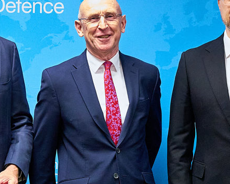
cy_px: 124
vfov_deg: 16.1
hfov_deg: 20.0
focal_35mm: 95
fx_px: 646
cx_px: 184
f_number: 3.5
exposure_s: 1/400
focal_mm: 35
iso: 12800
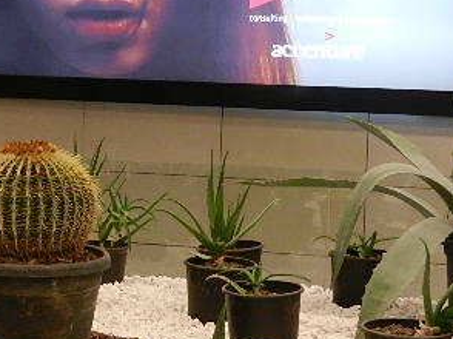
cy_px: 112
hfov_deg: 19.9
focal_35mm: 98
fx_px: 1281
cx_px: 103
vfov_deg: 15.0
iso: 640
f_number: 4.2
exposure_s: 1/30
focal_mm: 8.2
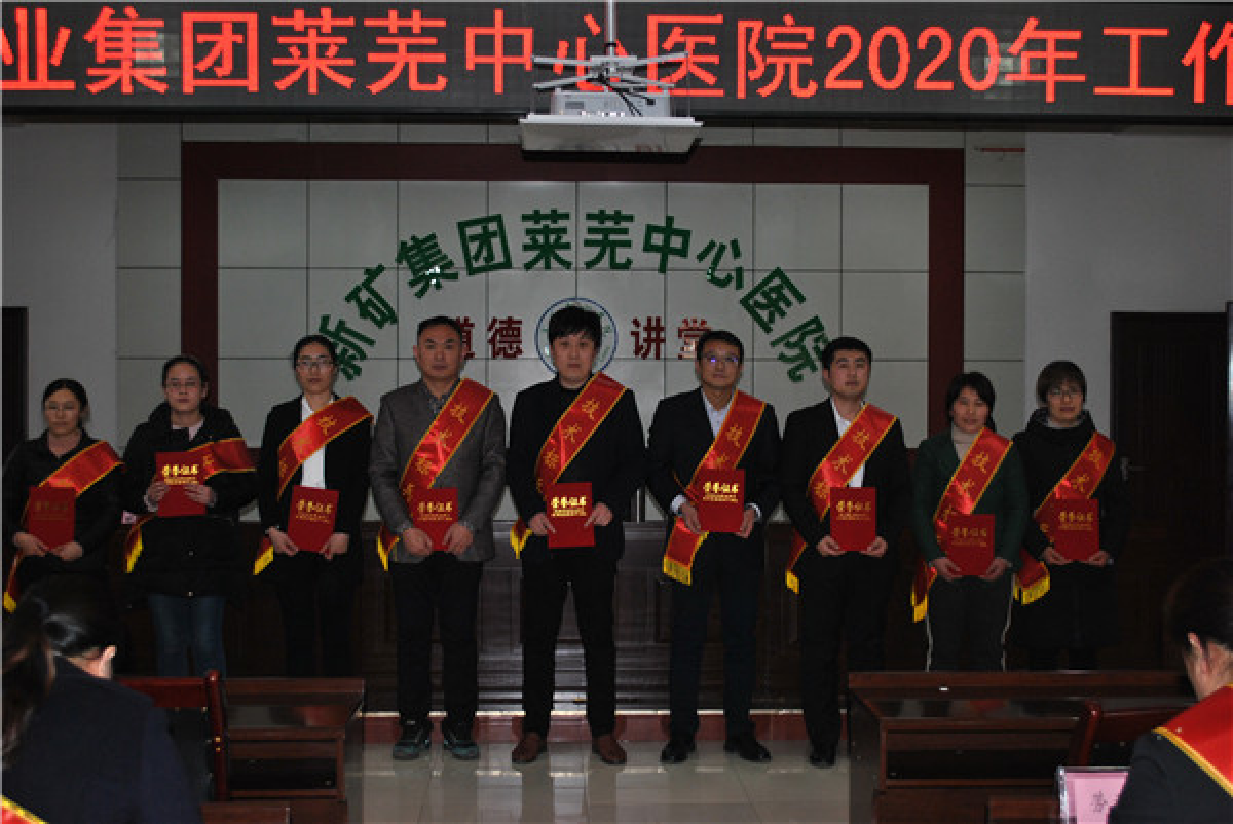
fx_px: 1542
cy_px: 412
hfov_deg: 43.6
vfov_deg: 29.9
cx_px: 616
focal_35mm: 45
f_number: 4.5
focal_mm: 30
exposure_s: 1/60
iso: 200
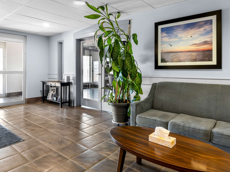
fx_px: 106
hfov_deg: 93.5
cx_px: 136
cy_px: 91
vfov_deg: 78.0
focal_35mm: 16
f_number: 8
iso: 200
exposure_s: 1/1.25
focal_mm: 14
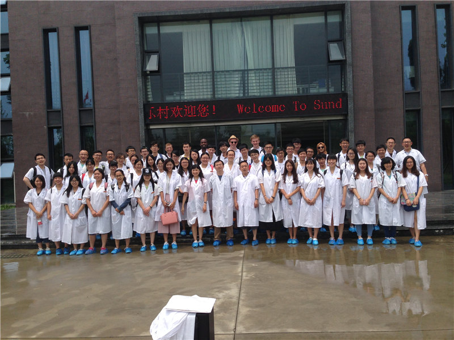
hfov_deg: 55.4
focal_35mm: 33
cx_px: 227
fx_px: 433
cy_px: 170
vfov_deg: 42.9
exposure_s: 1/1869
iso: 50
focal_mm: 4.12
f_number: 2.4
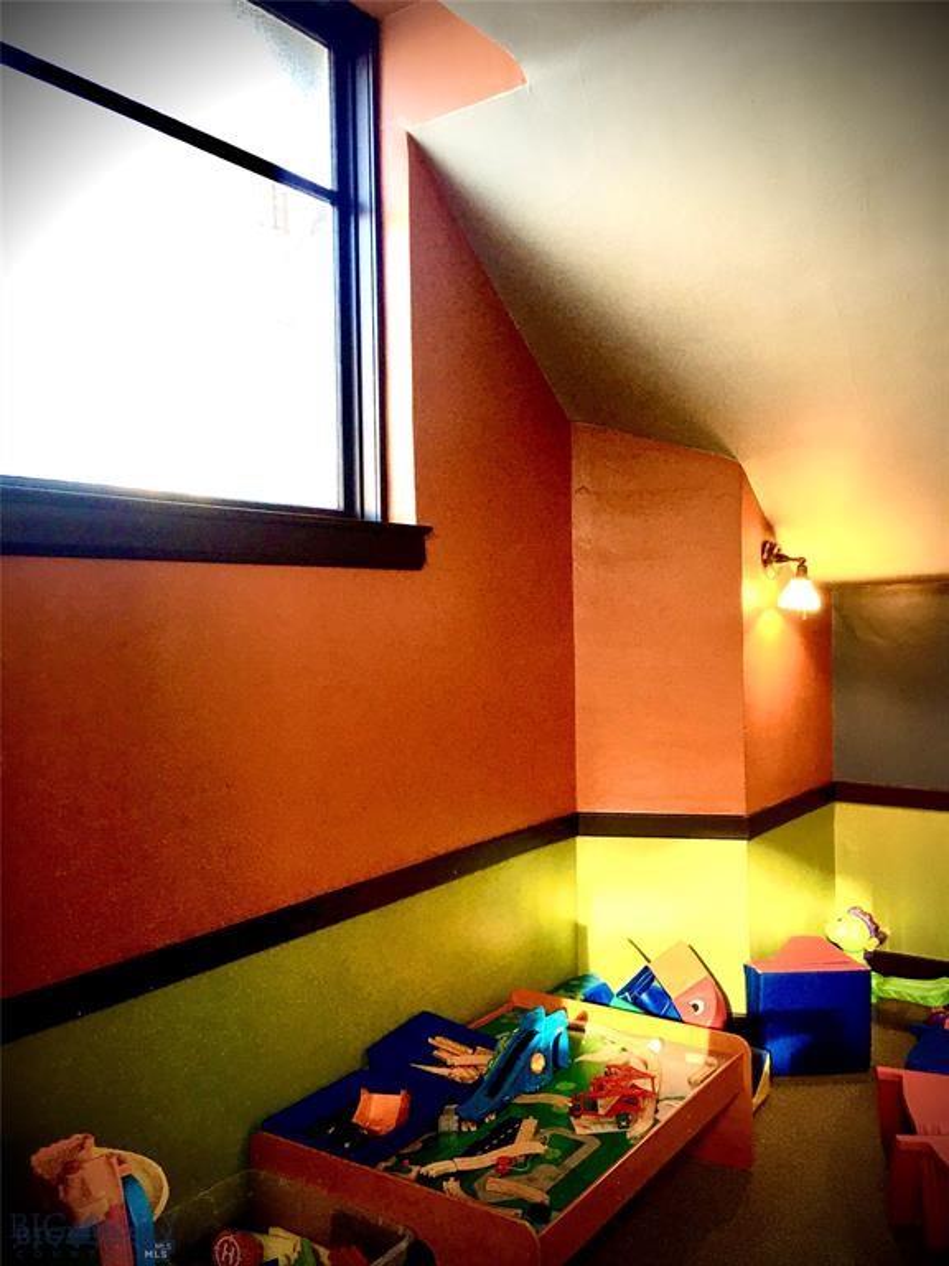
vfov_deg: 61.7
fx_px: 1060
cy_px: 633
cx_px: 474
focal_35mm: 29
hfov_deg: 48.2
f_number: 2.2
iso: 32
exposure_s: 1/30
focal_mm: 4.15
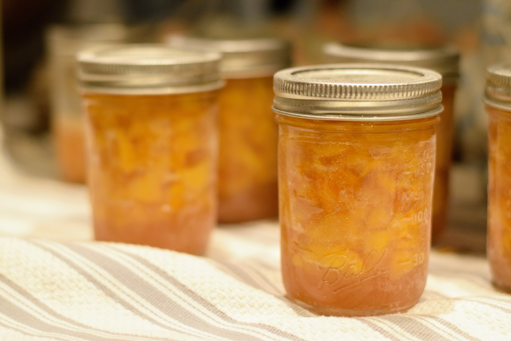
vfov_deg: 18.2
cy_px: 170
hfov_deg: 27.0
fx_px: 1065
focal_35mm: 75
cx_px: 256
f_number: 2.8
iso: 1600
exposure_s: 1/125
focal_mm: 50
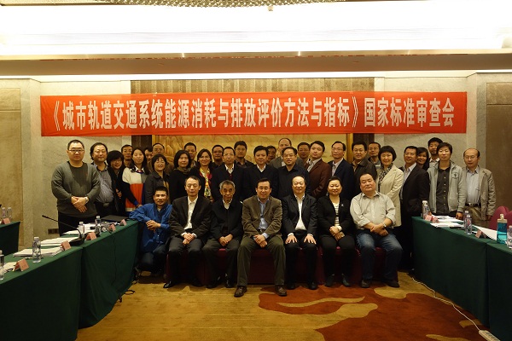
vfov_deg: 41.1
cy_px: 170
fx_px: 455
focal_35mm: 32
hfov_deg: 58.7
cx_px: 256
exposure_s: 1/40
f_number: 2.2
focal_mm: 11.89
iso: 640
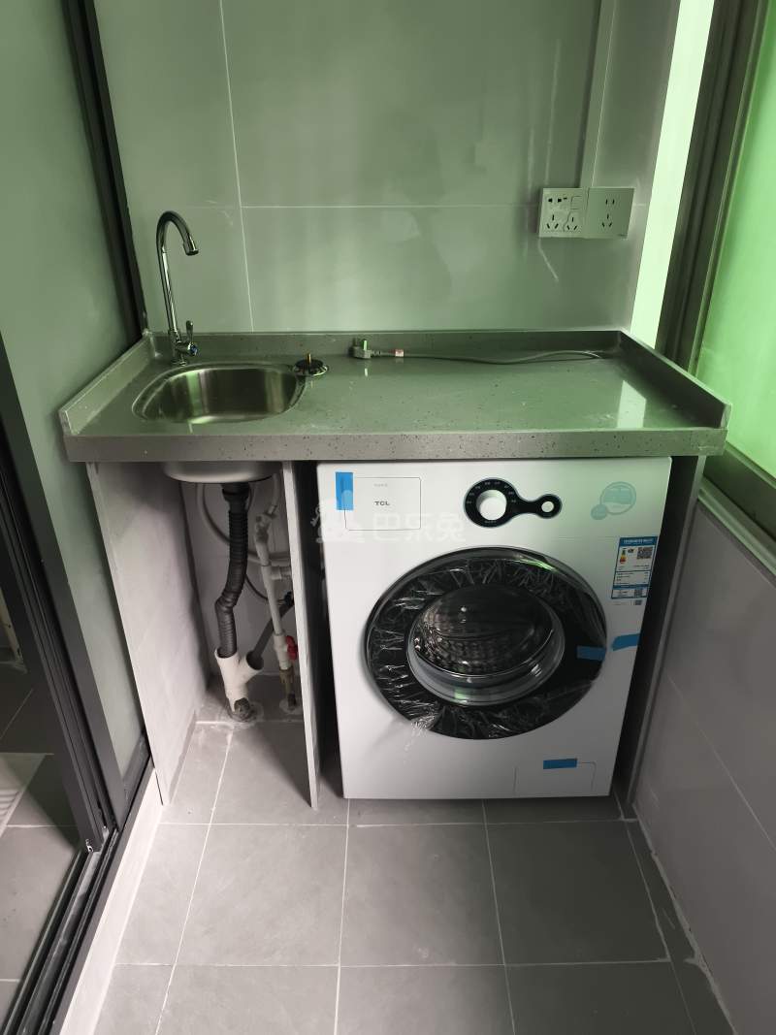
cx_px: 388
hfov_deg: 58.9
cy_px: 518
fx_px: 688
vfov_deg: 73.9
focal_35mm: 23
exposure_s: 1/100
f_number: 1.57
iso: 229
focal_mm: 5.6
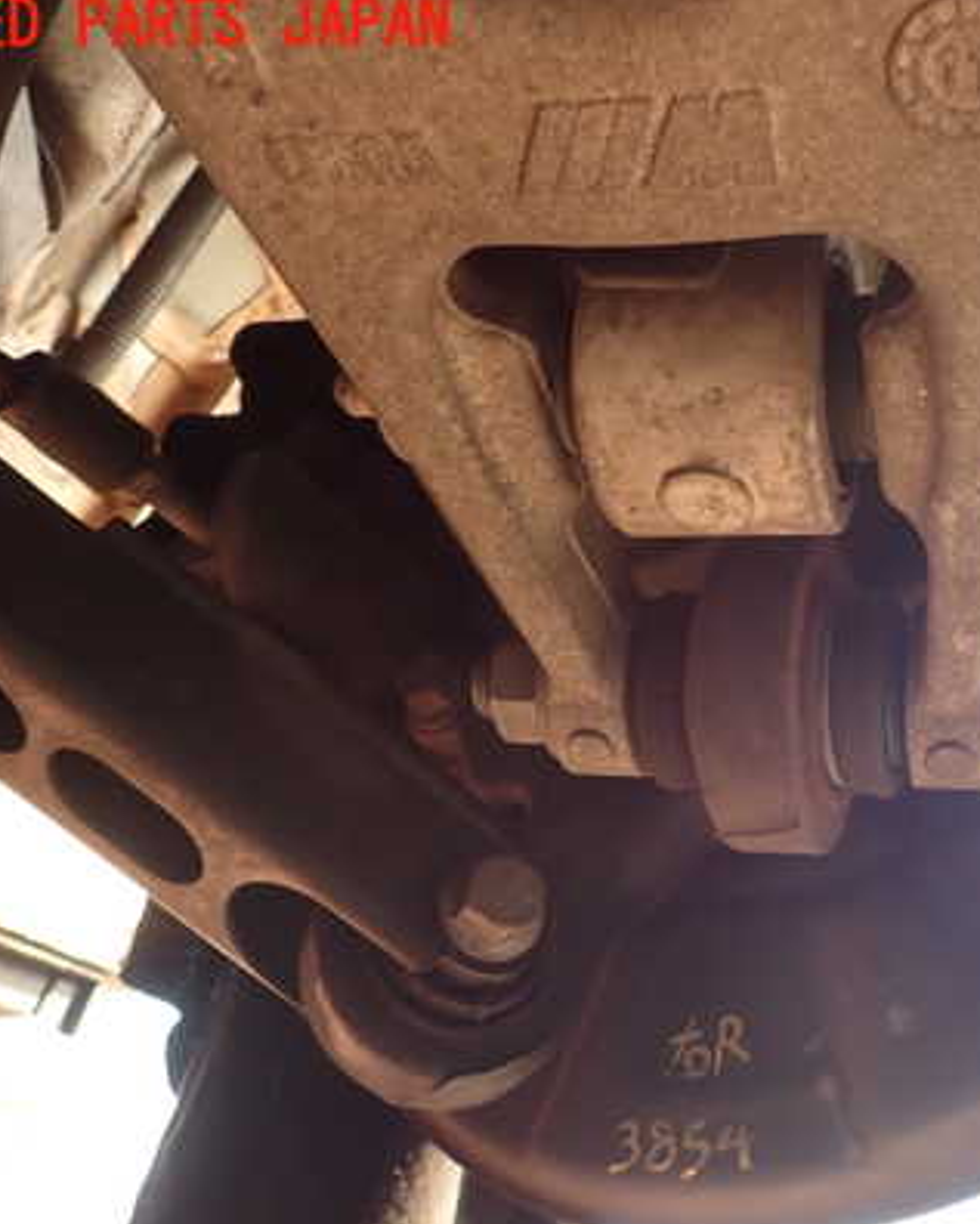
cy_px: 683
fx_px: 1341
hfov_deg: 38.3
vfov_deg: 49.0
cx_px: 816
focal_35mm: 37
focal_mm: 4.5
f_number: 2.8
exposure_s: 1/80
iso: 100
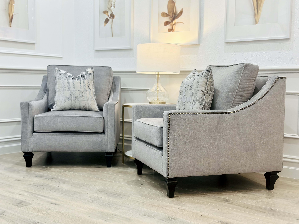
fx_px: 415
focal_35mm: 48
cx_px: 150
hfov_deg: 39.7
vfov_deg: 30.3
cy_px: 112
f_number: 1.78
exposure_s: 1/100
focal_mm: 6.86
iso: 160
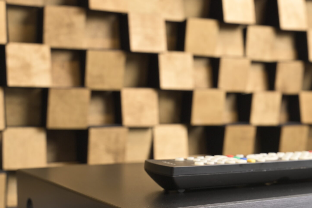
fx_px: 633
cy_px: 144
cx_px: 270
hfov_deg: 26.9
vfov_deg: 18.6
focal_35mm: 73
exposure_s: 1/15
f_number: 5.6
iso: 400
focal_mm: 41
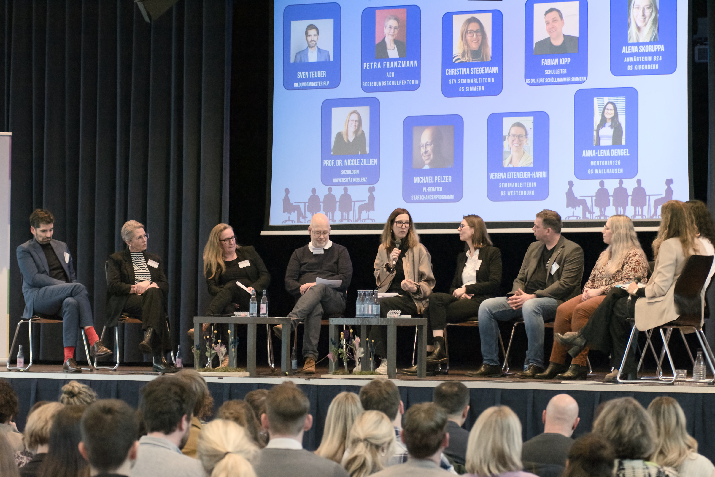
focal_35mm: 120
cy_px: 238
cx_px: 358
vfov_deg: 11.4
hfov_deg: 17.1
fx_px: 2383
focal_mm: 80
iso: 6400
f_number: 4.5
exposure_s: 1/320
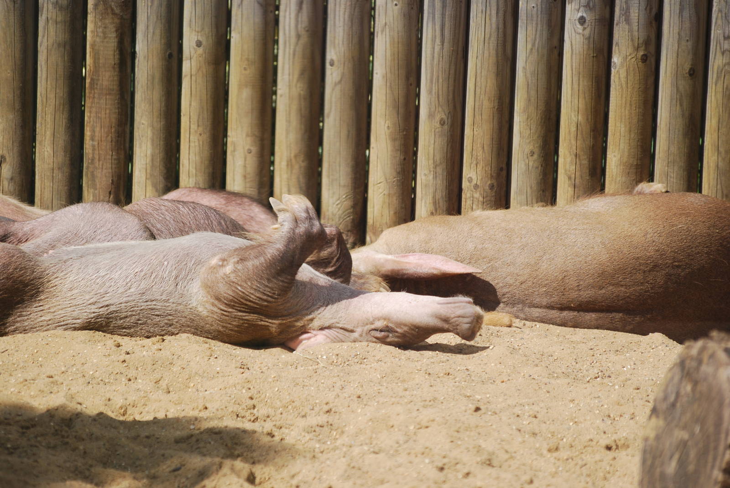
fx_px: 5177
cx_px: 365
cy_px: 244
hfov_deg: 8.1
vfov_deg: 5.4
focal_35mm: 255
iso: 200
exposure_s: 1/1000
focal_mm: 170
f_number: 4.8
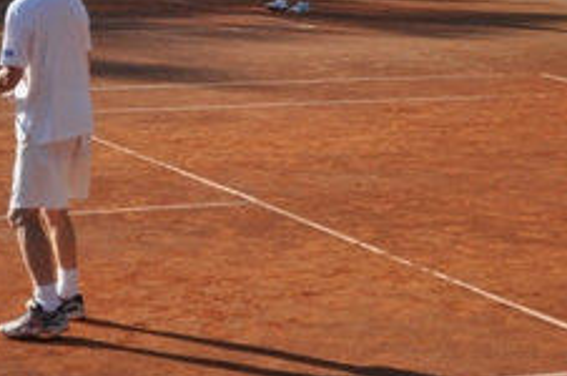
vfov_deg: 10.2
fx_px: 2107
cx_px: 268
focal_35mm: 134
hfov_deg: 15.3
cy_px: 48
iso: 400
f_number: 5
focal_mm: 45
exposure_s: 1/1250
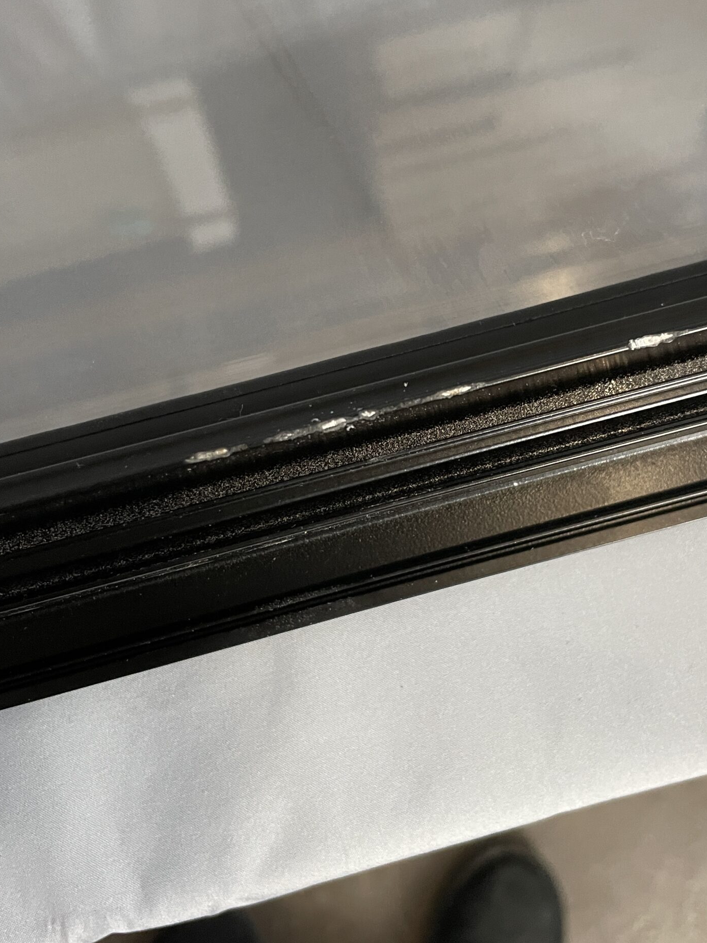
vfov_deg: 51.3
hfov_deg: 39.6
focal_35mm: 36
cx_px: 395
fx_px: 980
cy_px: 430
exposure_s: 1/50
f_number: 1.6
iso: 250
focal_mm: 4.2
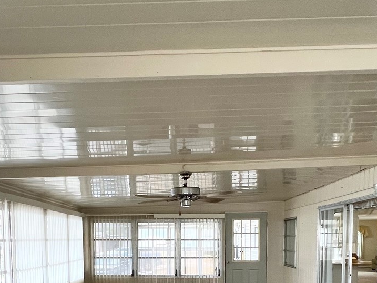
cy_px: 264
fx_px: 316
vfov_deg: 43.3
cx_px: 187
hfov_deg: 61.7
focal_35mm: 29
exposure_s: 1/120
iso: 200
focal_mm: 1.57
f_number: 1.8
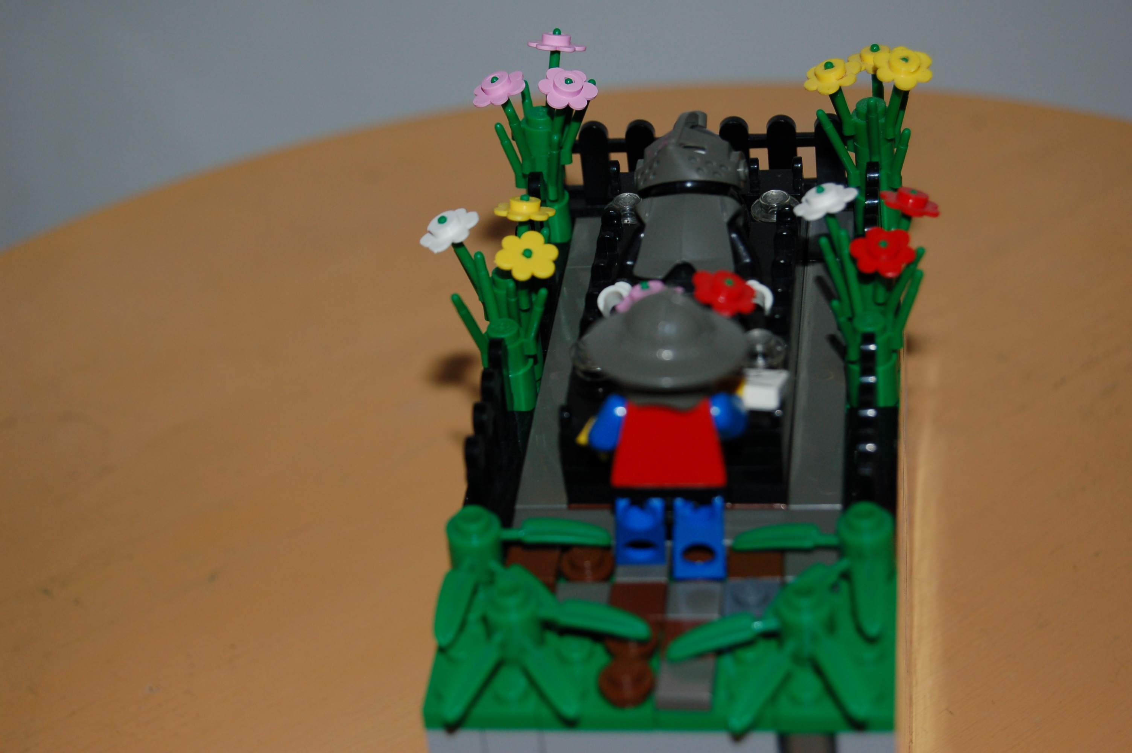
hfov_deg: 24.6
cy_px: 376
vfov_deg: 16.5
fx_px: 2592
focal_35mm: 82
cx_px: 566
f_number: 5.6
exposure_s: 1/60
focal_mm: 55
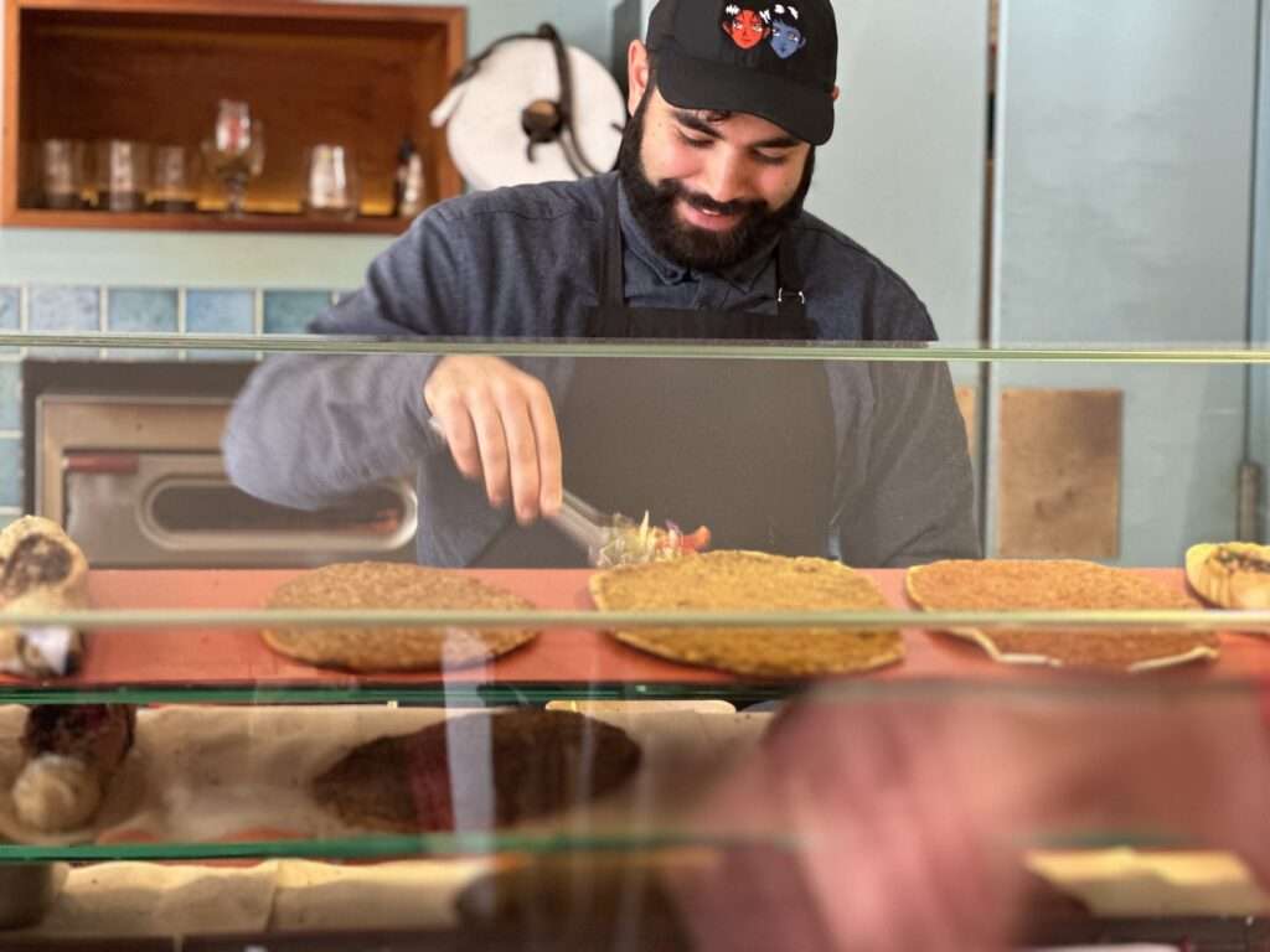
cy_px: 476
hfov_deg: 25.3
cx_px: 635
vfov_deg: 19.1
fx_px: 2825
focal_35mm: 77
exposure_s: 1/20
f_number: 2.8
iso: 400
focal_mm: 9
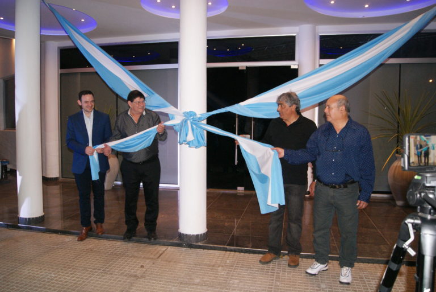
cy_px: 146
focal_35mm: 27
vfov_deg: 48.0
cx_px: 218
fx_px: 327
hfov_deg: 67.4
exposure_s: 1/60
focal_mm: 18
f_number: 5.6
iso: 400
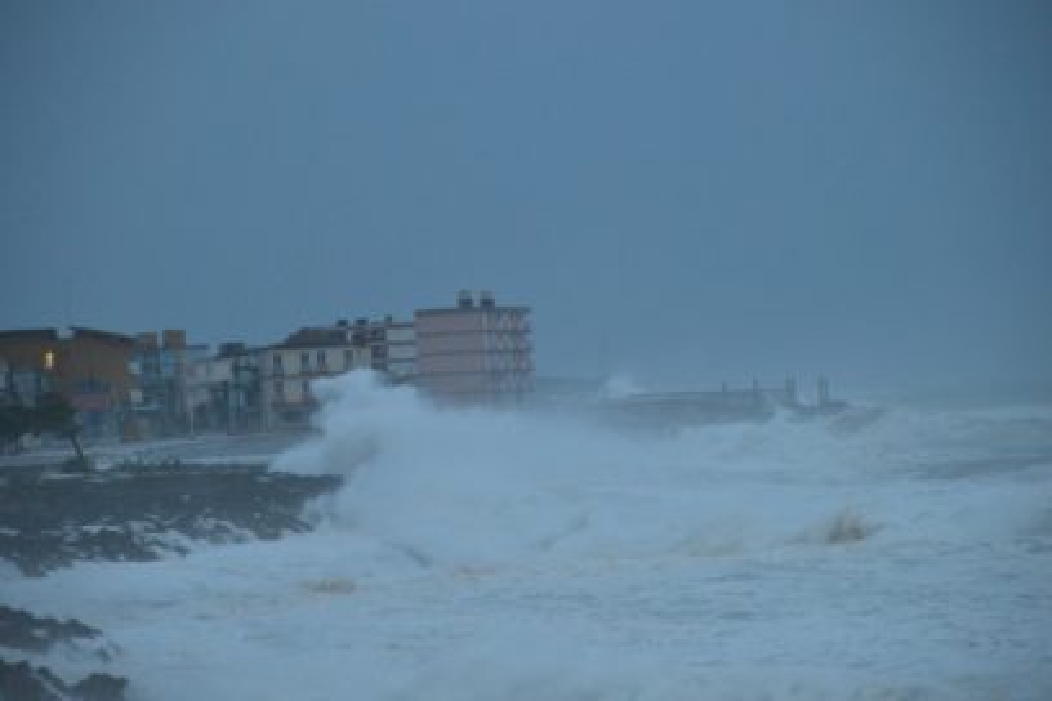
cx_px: 526
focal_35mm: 202
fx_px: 5917
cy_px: 350
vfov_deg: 6.8
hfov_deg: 10.2
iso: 3200
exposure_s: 1/30
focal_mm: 135
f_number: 5.6
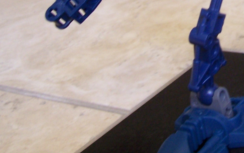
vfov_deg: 13.8
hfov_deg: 21.8
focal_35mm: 91
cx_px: 256
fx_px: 605
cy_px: -45
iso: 160
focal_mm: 5.6
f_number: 2.7
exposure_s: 1/20
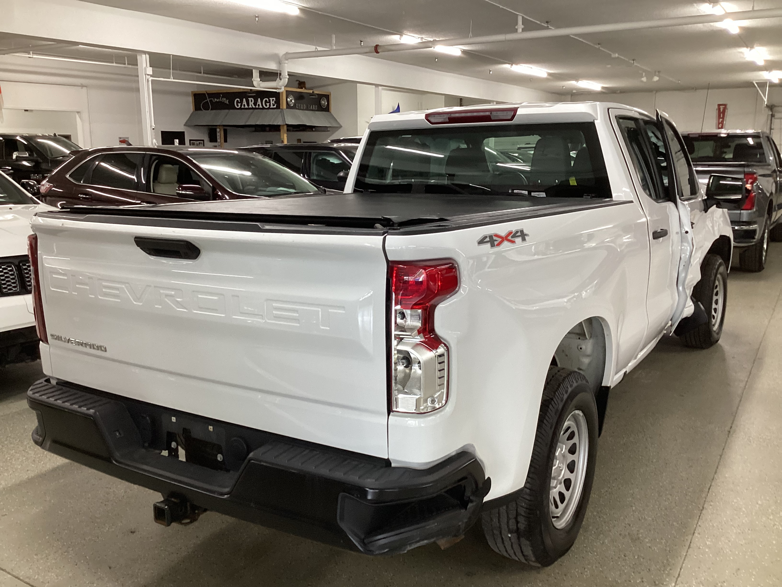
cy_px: 294
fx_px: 700
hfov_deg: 58.4
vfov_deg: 45.4
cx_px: 391
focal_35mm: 31
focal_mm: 3.3
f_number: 2.4
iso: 160
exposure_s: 1/50
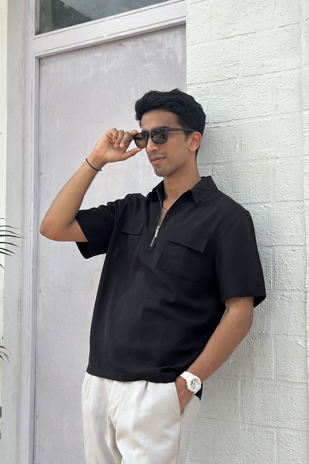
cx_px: 173
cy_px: 233
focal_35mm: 54
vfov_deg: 36.9
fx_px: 695
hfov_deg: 25.0
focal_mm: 6.86
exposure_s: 1/2070
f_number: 1.78
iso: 80
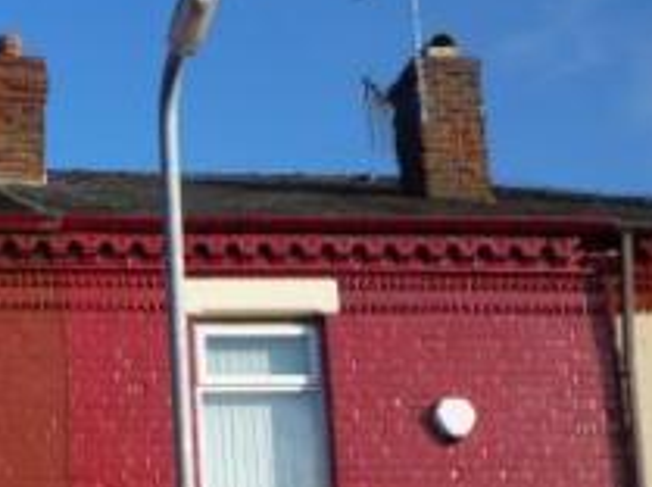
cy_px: 642
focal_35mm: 81
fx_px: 1523
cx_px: -117
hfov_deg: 22.4
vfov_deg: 17.0
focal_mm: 5.2
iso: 80
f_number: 3.5
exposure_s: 1/500
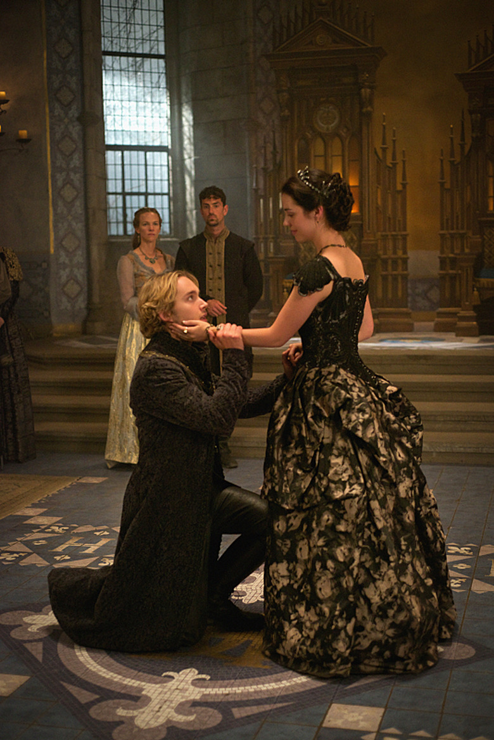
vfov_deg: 39.6
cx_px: 247
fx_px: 1028
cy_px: 370
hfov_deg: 27.0
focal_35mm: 50
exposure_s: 1/125
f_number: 2.2
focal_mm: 50
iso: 3200
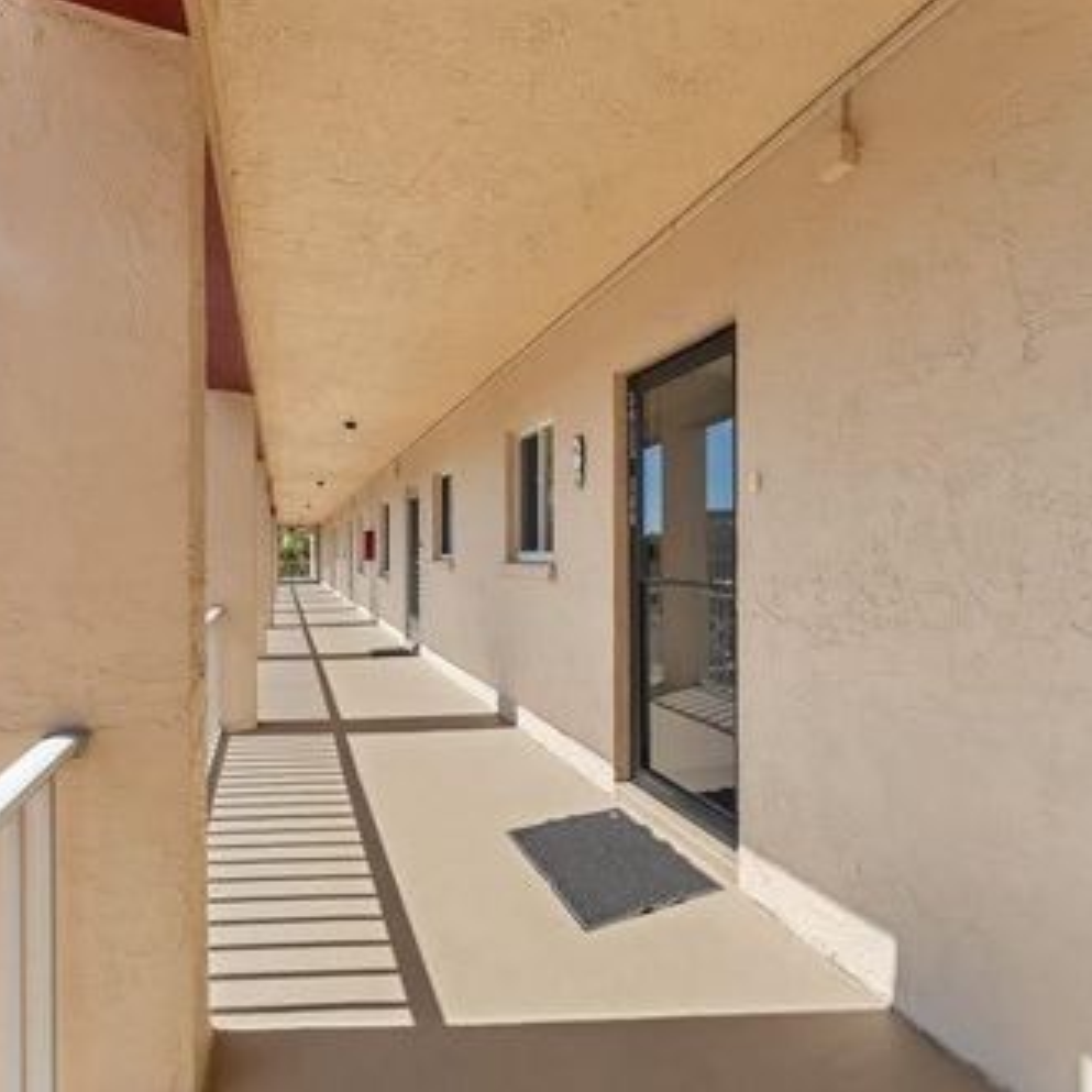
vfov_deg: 80.7
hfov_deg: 80.6
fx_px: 642
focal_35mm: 18
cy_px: 544
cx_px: 581
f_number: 7.1
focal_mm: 14
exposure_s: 1/80
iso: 100
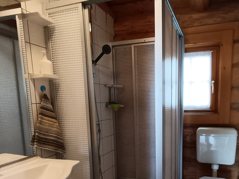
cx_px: 155
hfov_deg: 62.2
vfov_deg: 47.9
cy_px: 133
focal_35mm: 28
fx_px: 193
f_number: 2.2
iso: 1215
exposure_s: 1/25
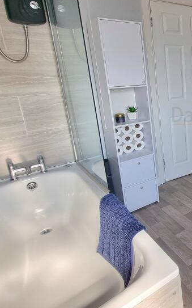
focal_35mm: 26
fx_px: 218
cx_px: 241
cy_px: 119
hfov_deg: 35.3
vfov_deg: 69.5
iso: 64
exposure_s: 1/100
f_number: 2.2
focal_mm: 2.2
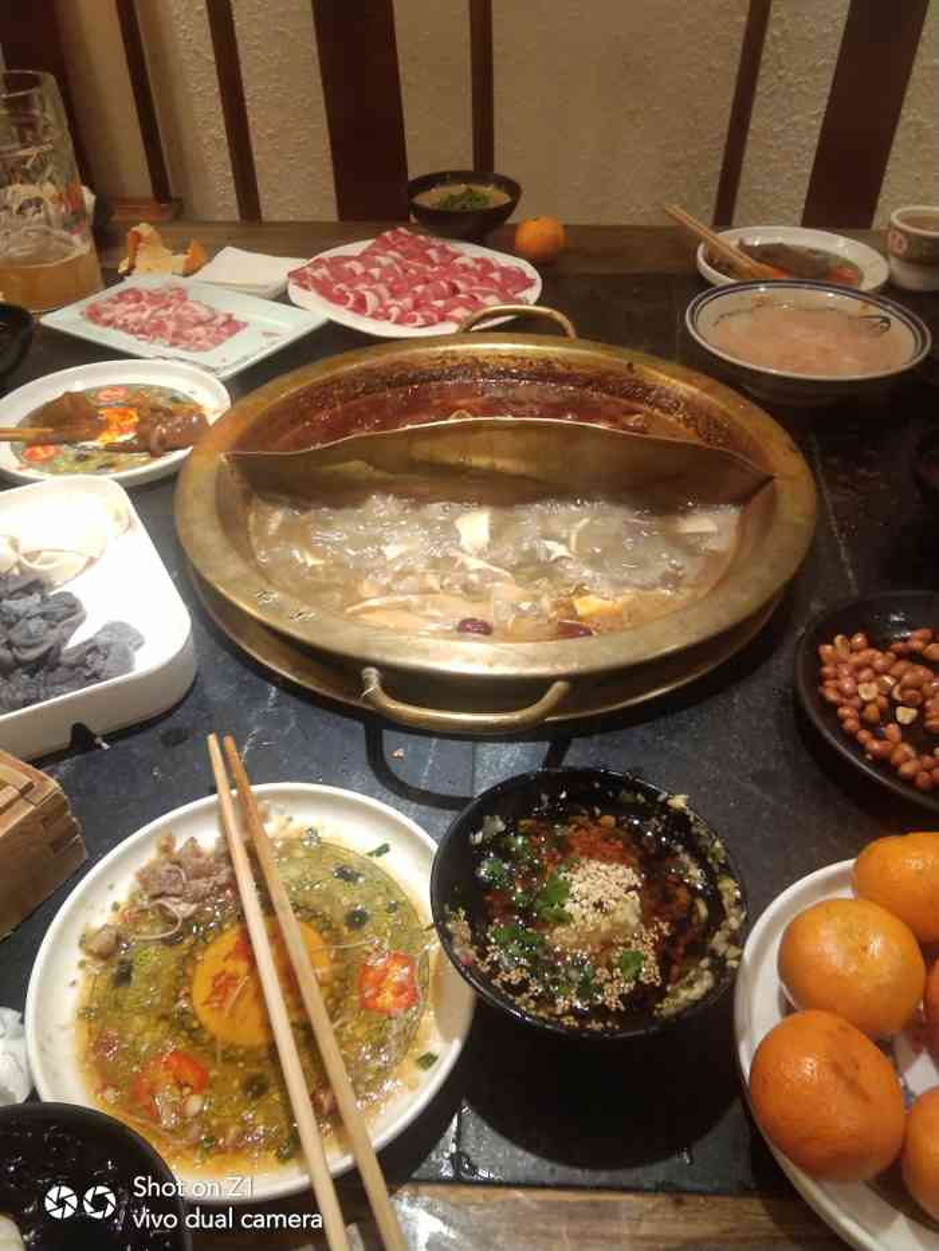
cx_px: 470
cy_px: 626
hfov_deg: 45.5
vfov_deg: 58.3
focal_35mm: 31
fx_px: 1121
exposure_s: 1/25
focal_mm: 3.69
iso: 500
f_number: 2.2
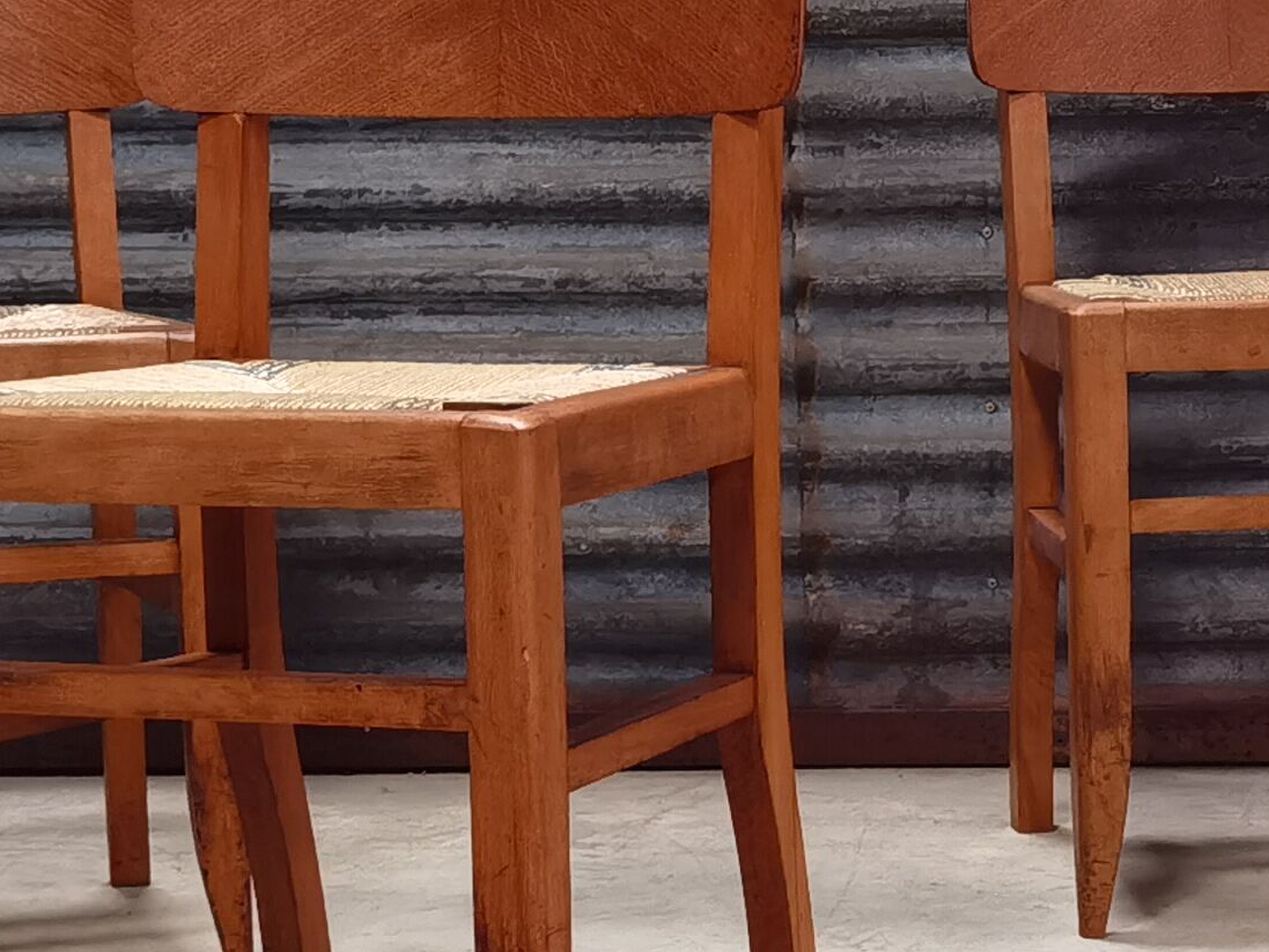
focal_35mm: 112
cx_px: 1101
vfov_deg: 13.2
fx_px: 4106
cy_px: 769
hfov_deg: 17.4
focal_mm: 6.71
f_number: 1.9
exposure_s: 1/33.3
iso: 500
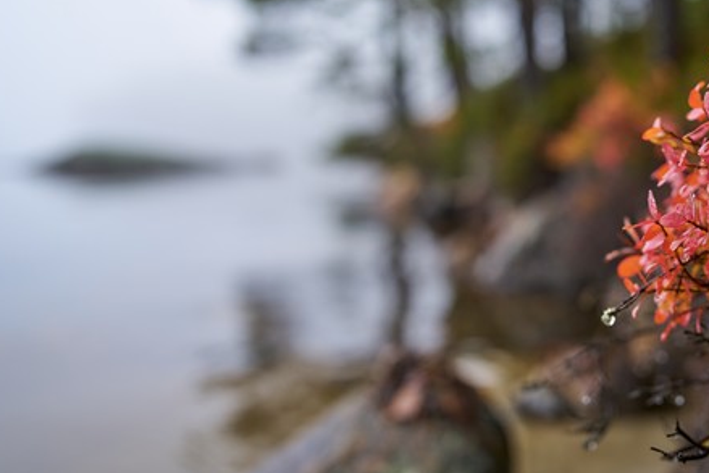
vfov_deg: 26.3
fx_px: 1005
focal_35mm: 51
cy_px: 156
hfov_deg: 38.5
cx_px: 470
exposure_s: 1/100
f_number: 2
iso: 100
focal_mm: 35
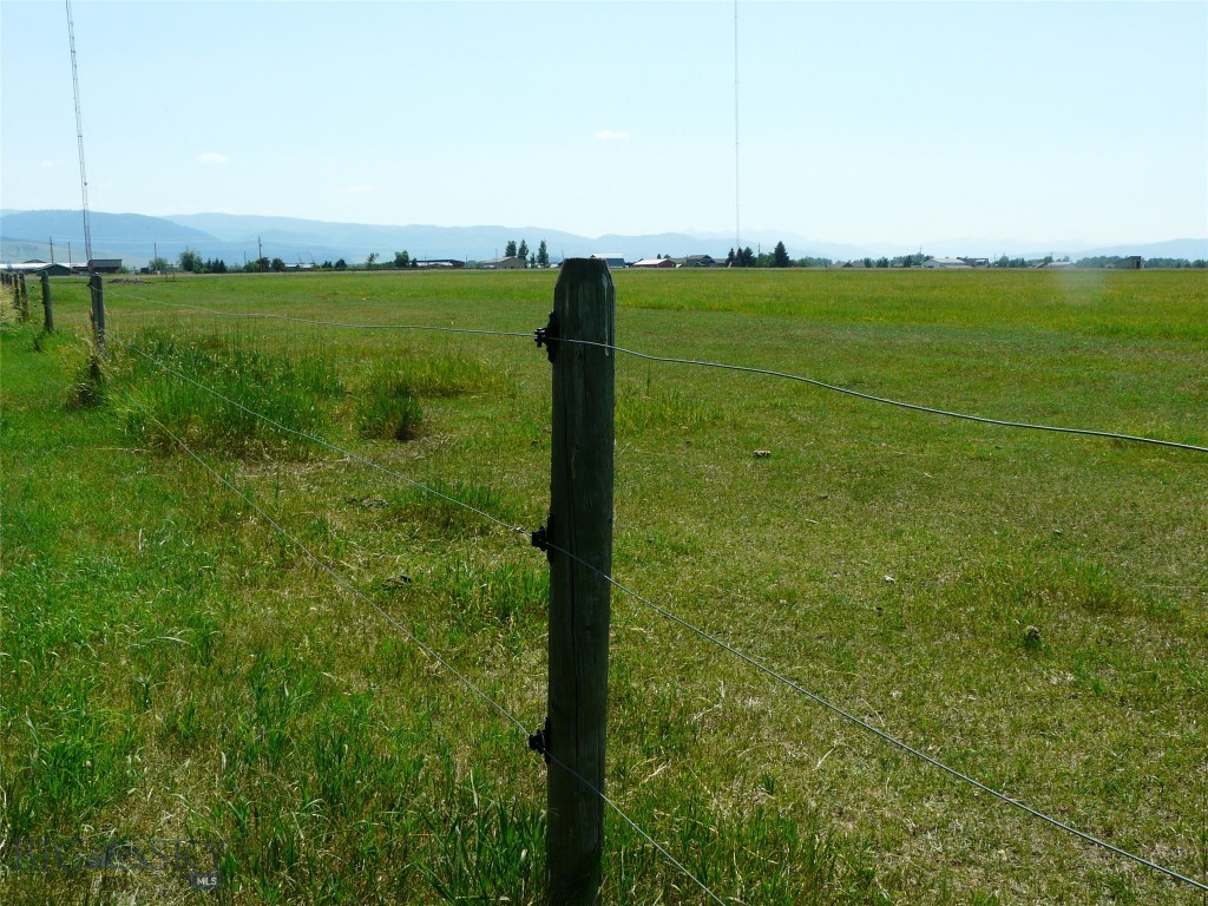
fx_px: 1187
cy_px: 453
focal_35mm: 34
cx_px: 604
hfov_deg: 54.0
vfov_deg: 41.8
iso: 100
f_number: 5.6
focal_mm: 5.6
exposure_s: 1/400
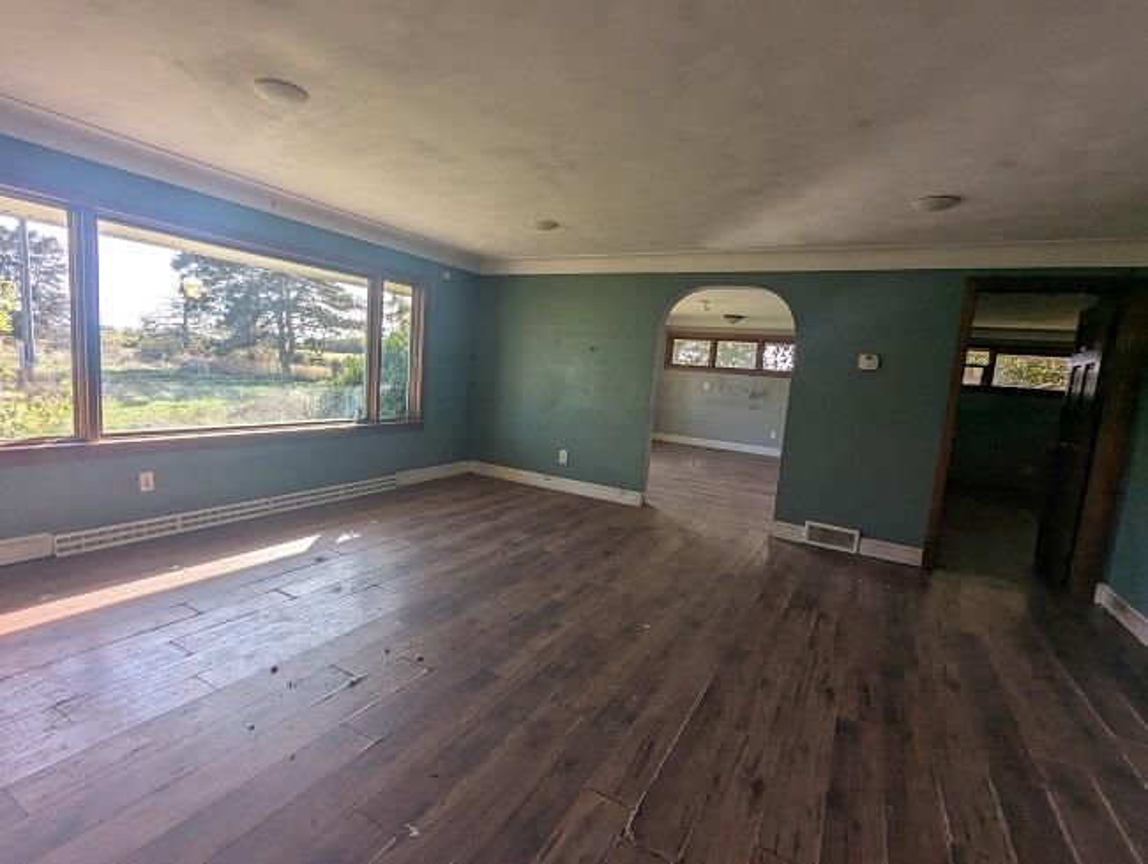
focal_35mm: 16
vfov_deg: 78.2
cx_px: 574
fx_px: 531
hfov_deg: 94.4
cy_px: 432
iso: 40
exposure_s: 1/241
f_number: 2.2
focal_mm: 2.35
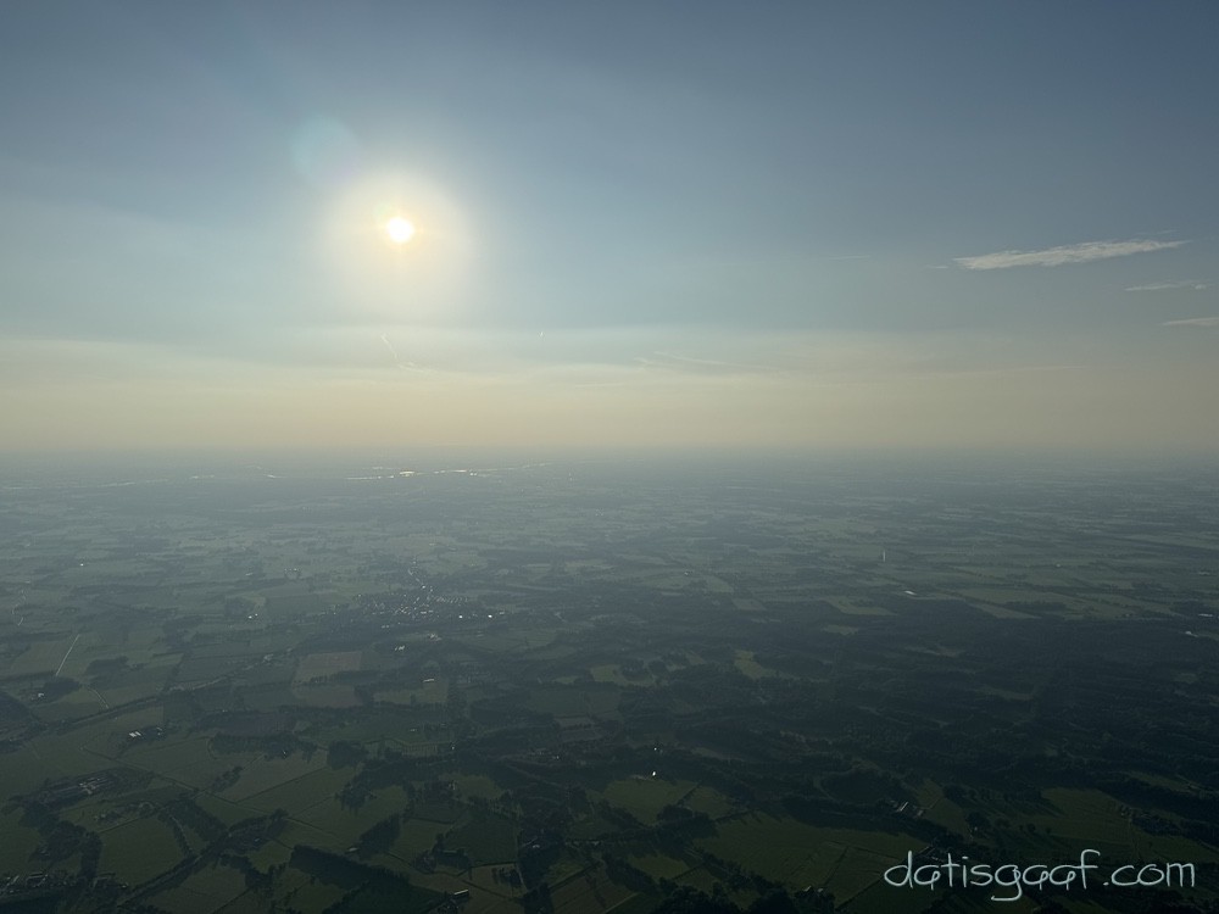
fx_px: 845
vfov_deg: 56.8
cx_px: 610
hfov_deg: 71.6
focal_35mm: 24
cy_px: 457
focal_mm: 6.76
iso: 64
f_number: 1.78
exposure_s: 1/20000
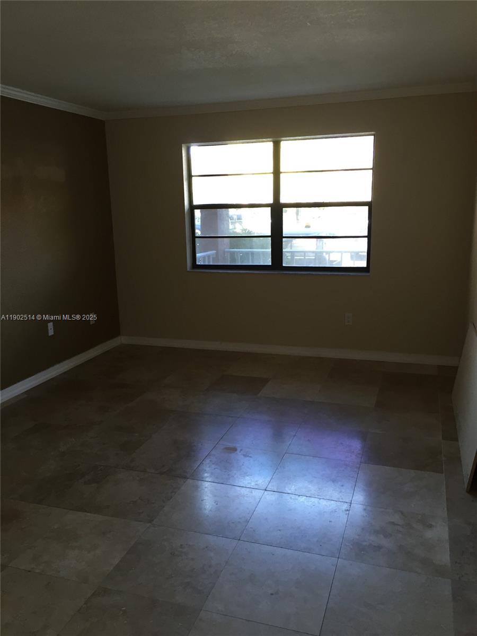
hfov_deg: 48.2
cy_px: 318
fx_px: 533
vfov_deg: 61.7
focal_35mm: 29
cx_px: 238
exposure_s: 1/33
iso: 100
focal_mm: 4.15
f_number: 2.2
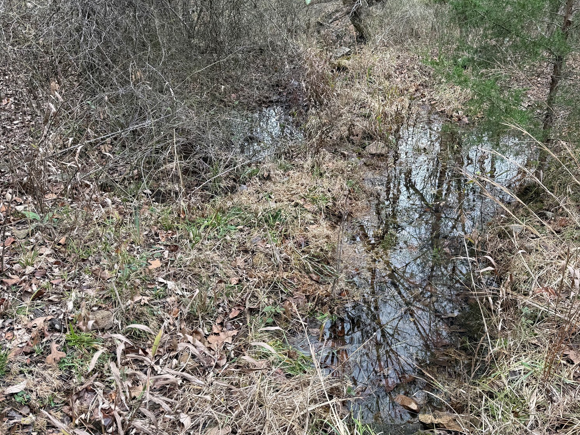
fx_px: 519
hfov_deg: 57.6
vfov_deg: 45.4
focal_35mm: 31
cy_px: 197
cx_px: 361
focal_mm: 6.76
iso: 64
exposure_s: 1/286
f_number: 1.78
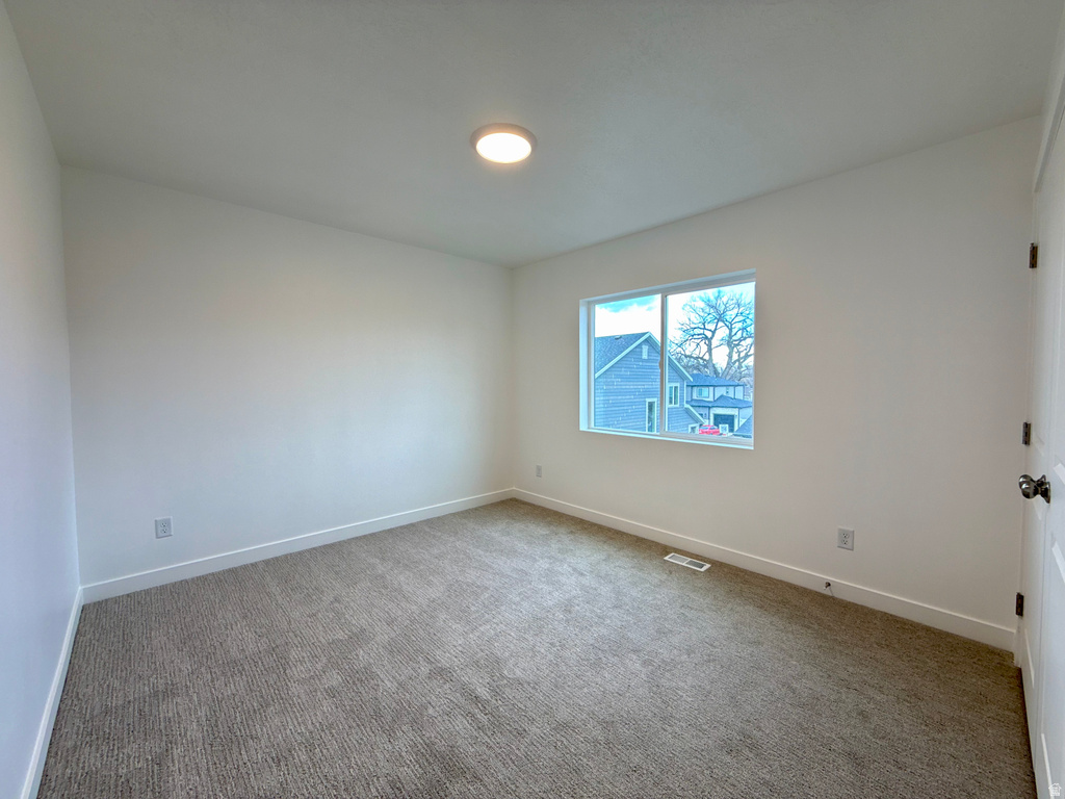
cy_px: 400
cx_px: 532
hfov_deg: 102.1
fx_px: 431
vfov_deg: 85.7
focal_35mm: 14
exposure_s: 1/40
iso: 50
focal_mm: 2.22
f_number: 2.2
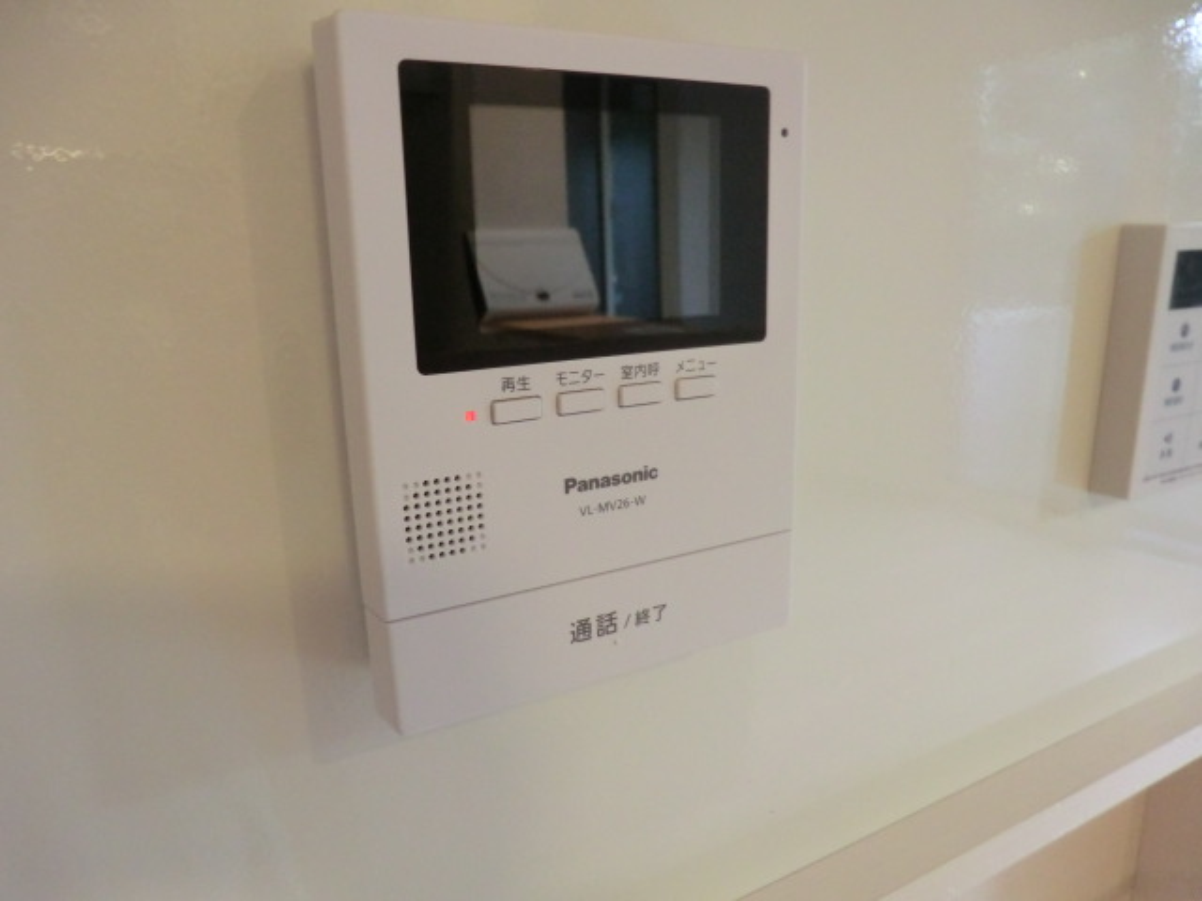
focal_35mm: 24
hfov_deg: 71.6
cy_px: 450
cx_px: 601
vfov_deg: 56.8
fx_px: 833
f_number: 3.2
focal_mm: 4.3
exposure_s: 1/60
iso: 400
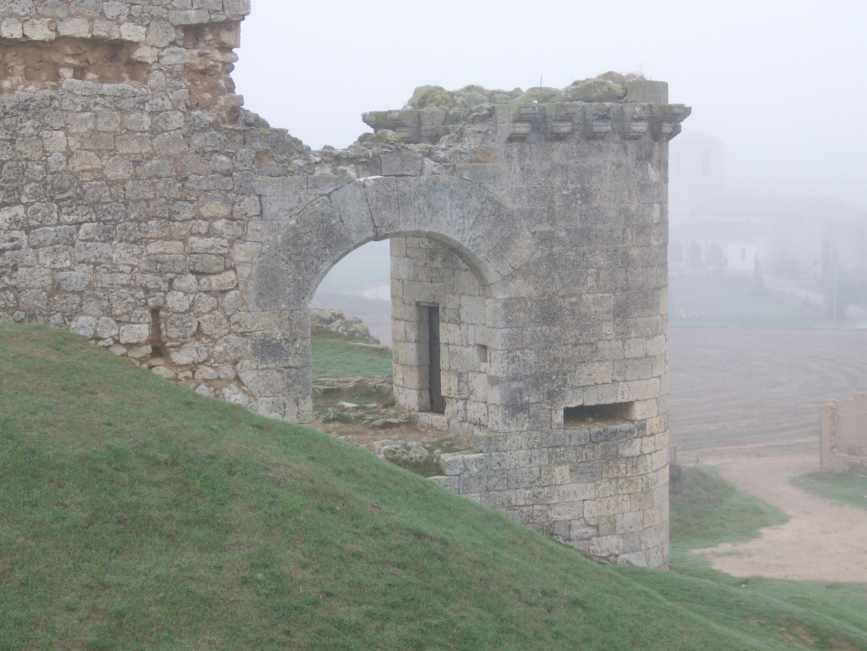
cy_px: 326
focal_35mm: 66
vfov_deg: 22.3
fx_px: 1653
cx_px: 434
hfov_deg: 29.4
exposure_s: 1/231
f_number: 4.1
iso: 64
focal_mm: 11
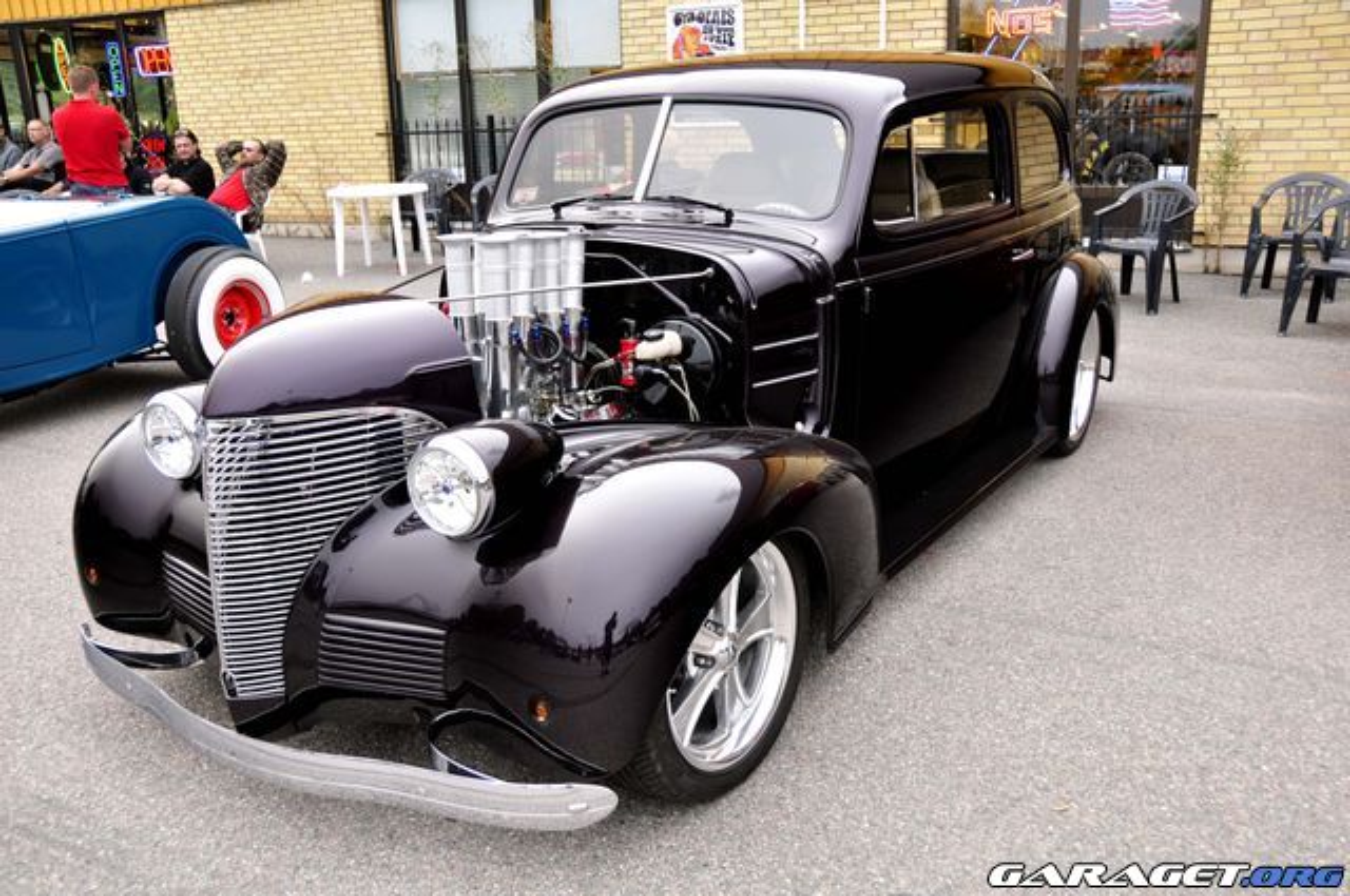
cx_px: 675
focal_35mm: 33
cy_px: 448
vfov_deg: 39.9
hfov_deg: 57.3
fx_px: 1236
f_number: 3.8
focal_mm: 22
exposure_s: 1/40
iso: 320
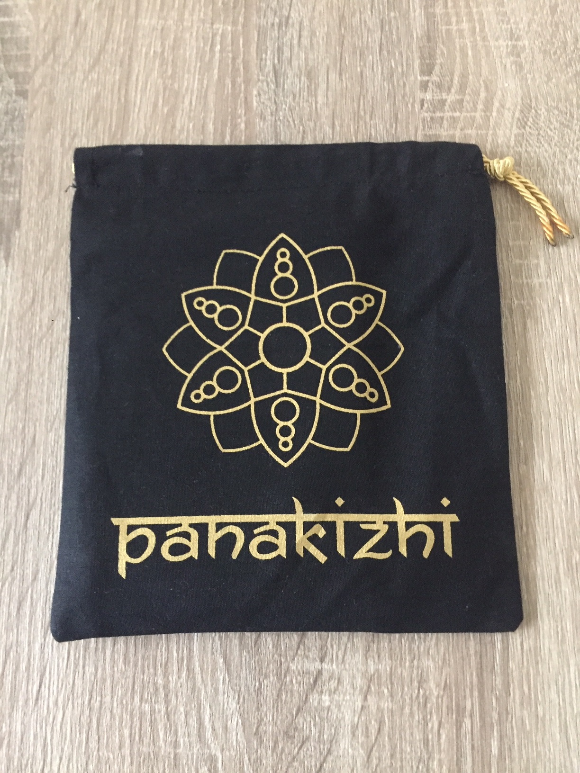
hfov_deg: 48.2
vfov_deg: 61.7
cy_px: 386
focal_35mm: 29
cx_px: 290
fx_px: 648
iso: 640
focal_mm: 4.15
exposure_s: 1/17
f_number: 2.2
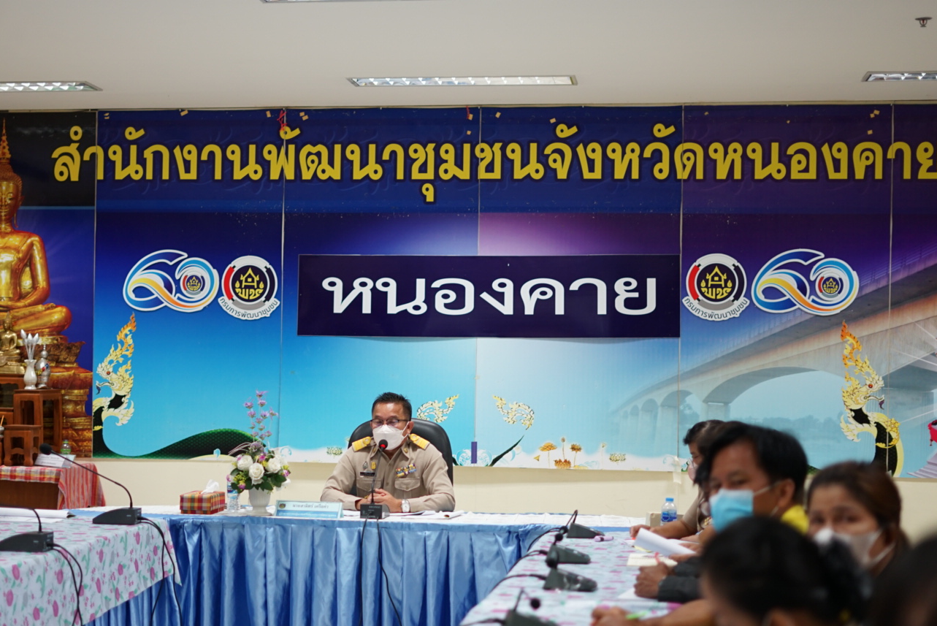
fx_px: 1641
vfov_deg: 21.6
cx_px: 388
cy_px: 371
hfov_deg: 31.8
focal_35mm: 63
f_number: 1.8
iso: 400
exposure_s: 1/160
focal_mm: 50
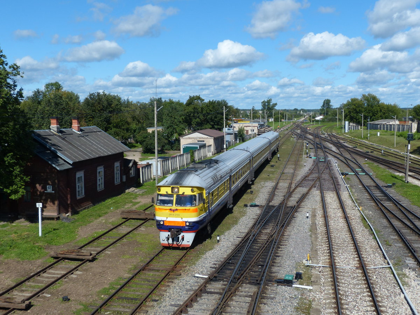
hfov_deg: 47.9
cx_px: 210
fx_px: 473
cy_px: 158
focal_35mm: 39
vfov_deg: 36.8
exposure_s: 1/1000
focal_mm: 7
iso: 100
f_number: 4
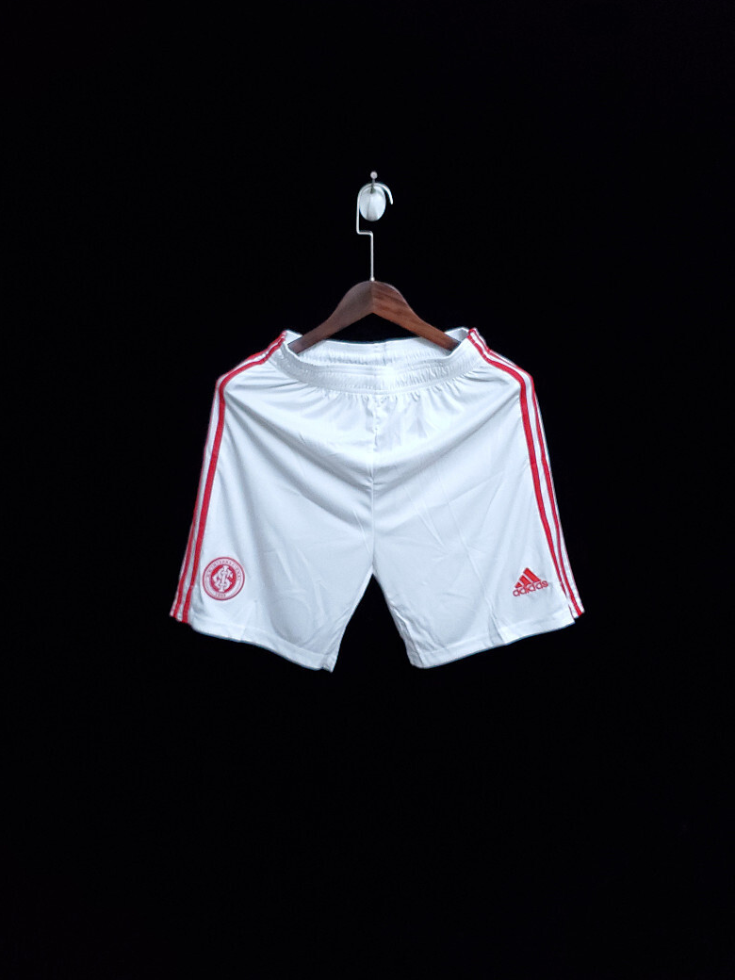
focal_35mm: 27
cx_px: 378
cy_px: 480
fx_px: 764
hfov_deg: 51.3
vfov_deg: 65.3
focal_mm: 4.3
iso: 500
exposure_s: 1/30
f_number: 1.5
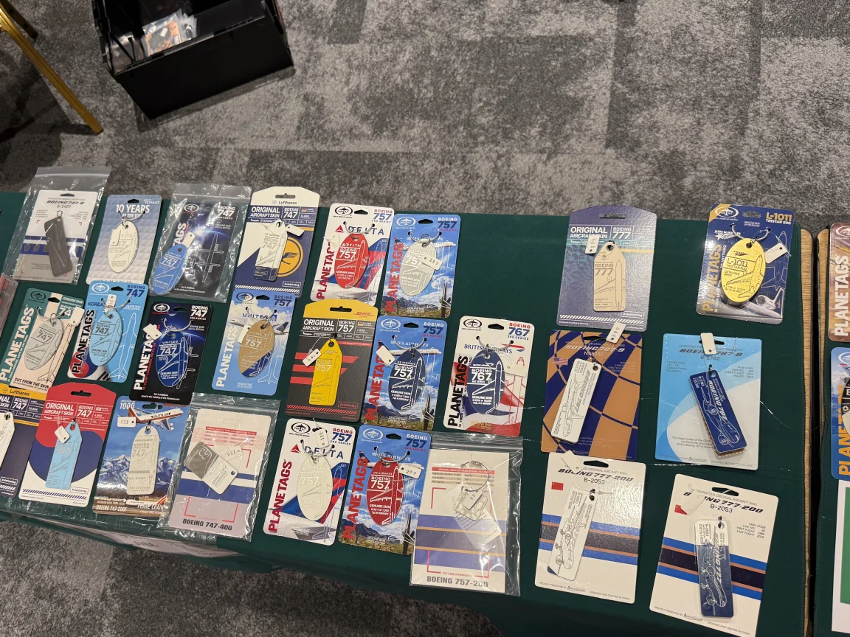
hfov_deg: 59.8
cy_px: 363
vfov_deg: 46.7
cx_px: 373
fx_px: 737
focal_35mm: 30
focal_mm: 6.76
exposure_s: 1/100
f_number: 1.78
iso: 125
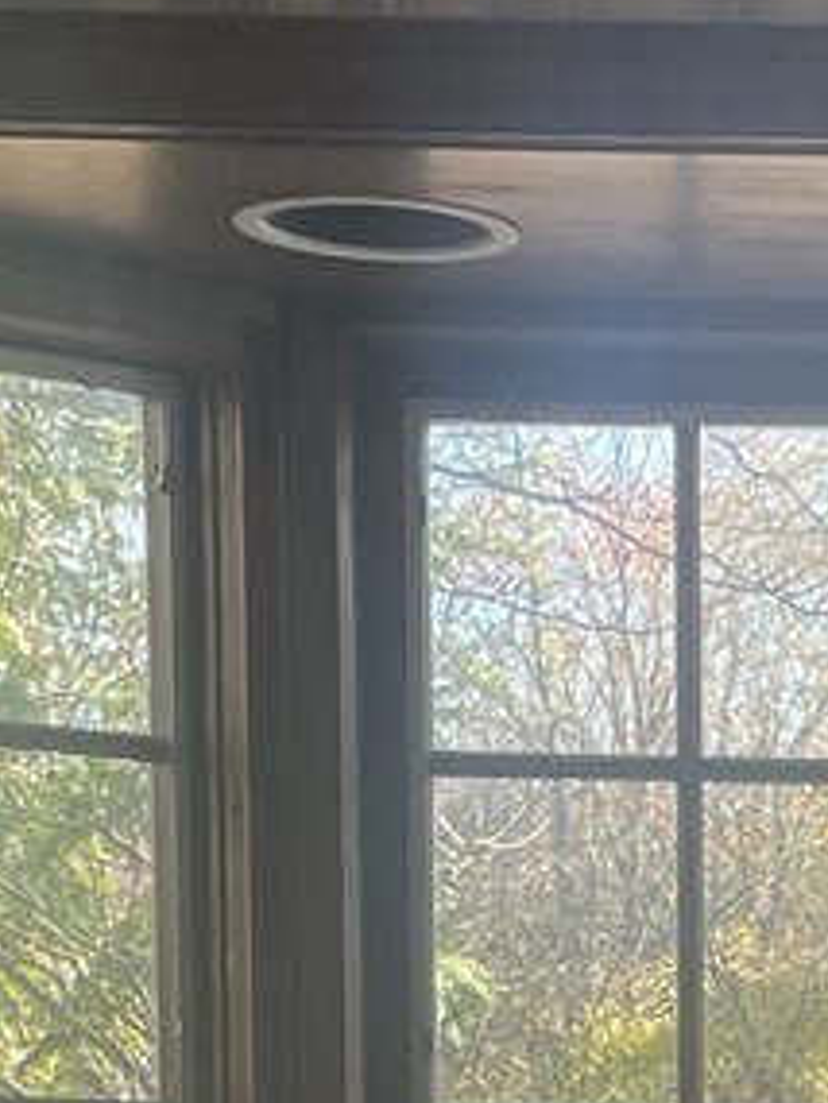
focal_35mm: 140
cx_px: 1079
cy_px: 1579
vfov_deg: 13.4
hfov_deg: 10.4
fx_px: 4462
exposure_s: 1/121
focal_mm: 4.2
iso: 50
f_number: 1.6
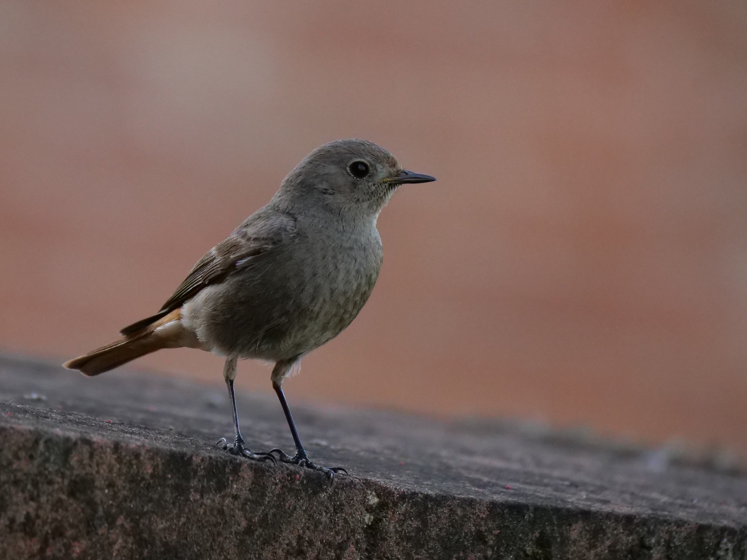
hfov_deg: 2.8
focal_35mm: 700
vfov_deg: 2.1
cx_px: 374
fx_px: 15106
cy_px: 280
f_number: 5.9
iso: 3200
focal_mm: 350
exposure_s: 1/2000
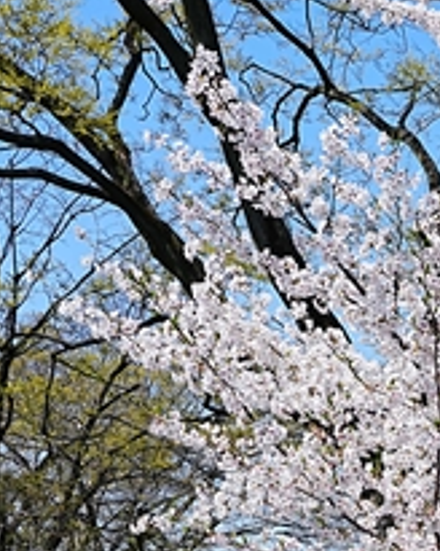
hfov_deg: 13.5
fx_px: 1725
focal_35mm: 106
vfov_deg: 17.5
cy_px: 613
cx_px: 694
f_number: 8
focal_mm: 29
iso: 100
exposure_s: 1/320
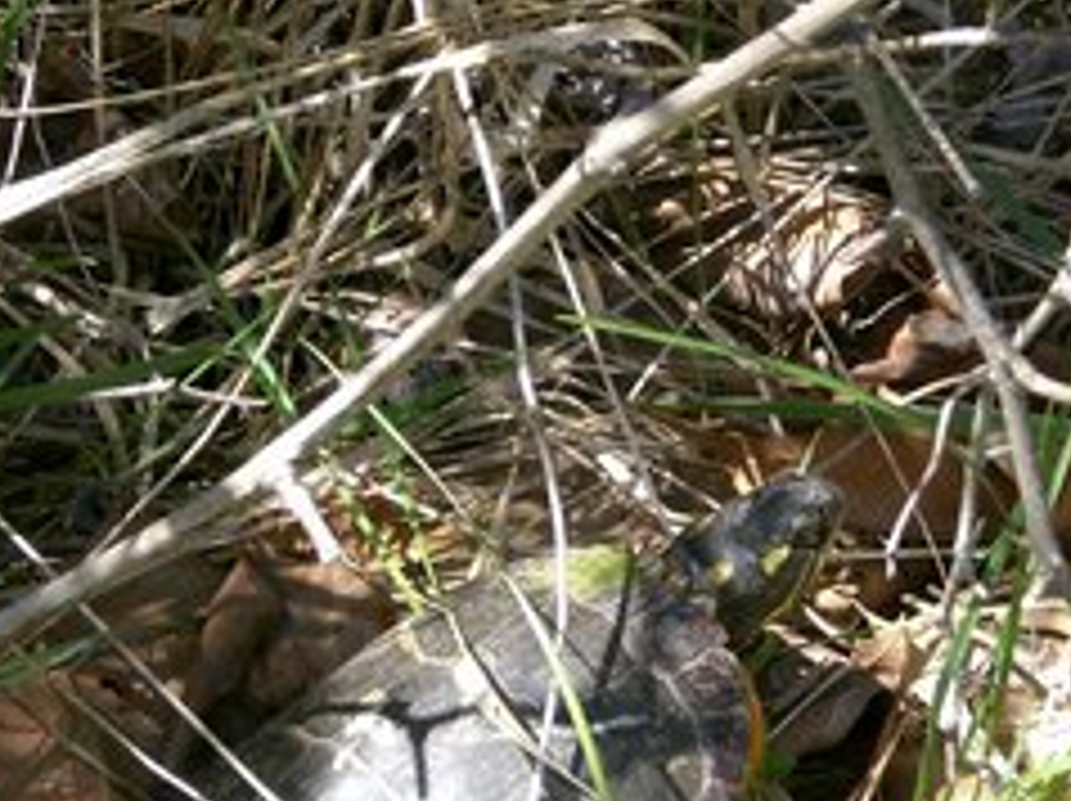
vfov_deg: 7.7
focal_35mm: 192
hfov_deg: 10.3
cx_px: 688
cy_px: 441
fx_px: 5934
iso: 100
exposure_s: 1/160
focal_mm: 18.9
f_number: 5.9
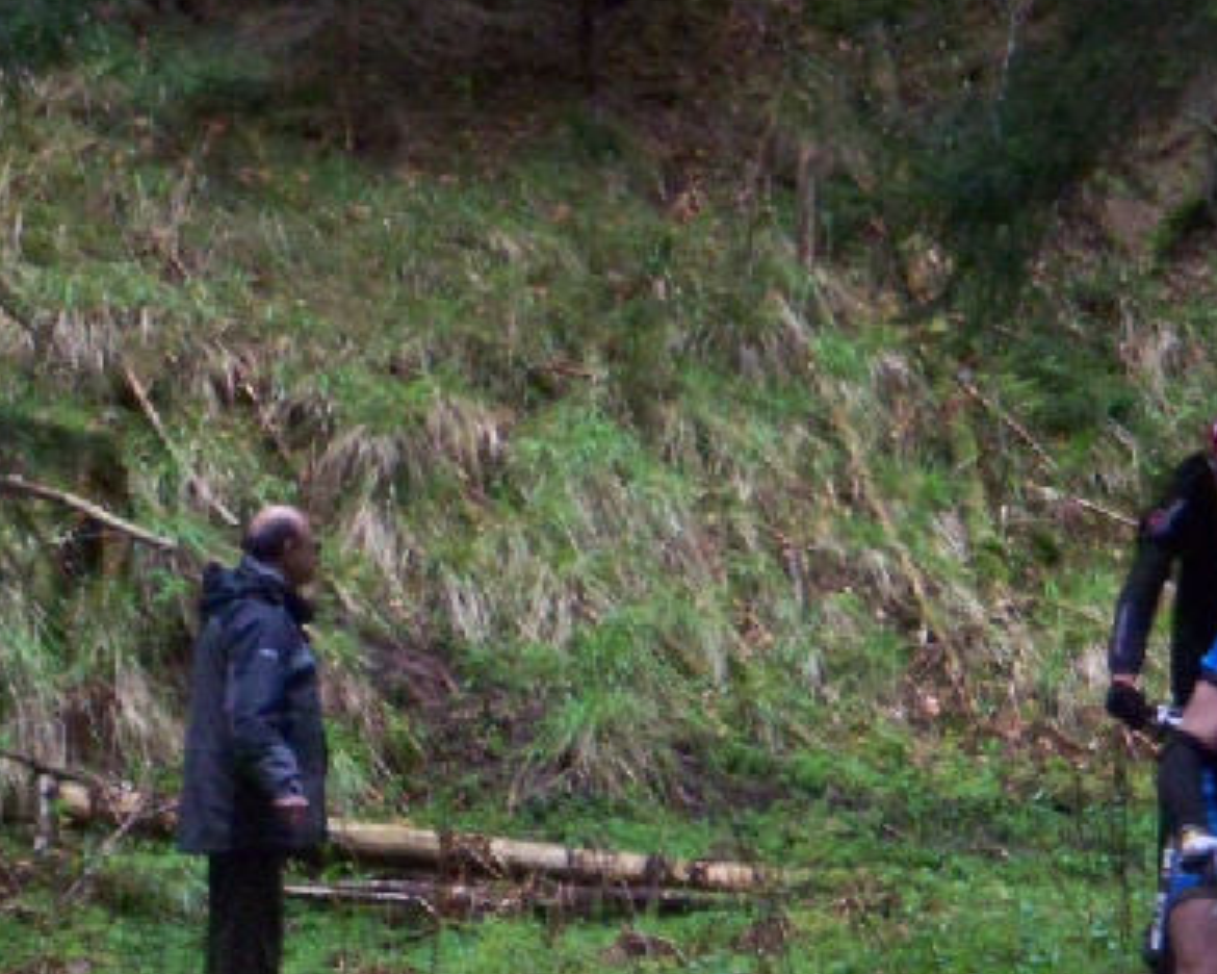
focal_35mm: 234
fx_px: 8428
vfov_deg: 6.6
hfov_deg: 8.2
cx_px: 958
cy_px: 837
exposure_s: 1/125
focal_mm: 19.2
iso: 400
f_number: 4.4
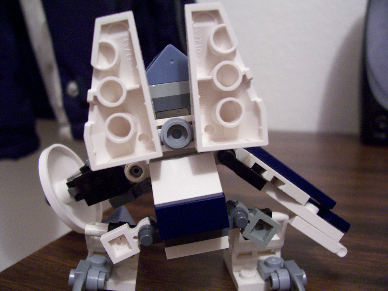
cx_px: 194
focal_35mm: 34
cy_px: 146
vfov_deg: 41.8
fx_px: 381
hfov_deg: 54.0
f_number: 2.7
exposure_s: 1/8
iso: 160
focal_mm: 5.6
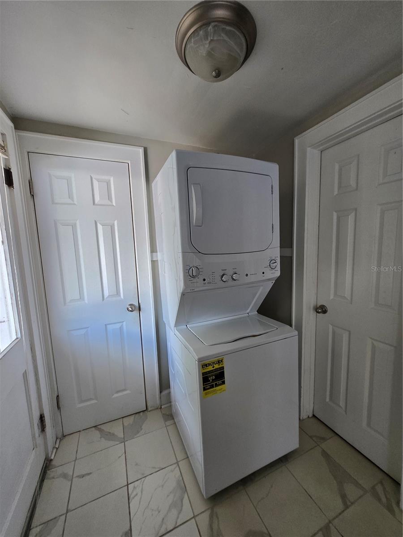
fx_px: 202
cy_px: 268
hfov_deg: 89.9
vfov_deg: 106.2
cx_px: 202
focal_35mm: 13
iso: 64
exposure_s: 1/60
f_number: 2.2
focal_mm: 1.7
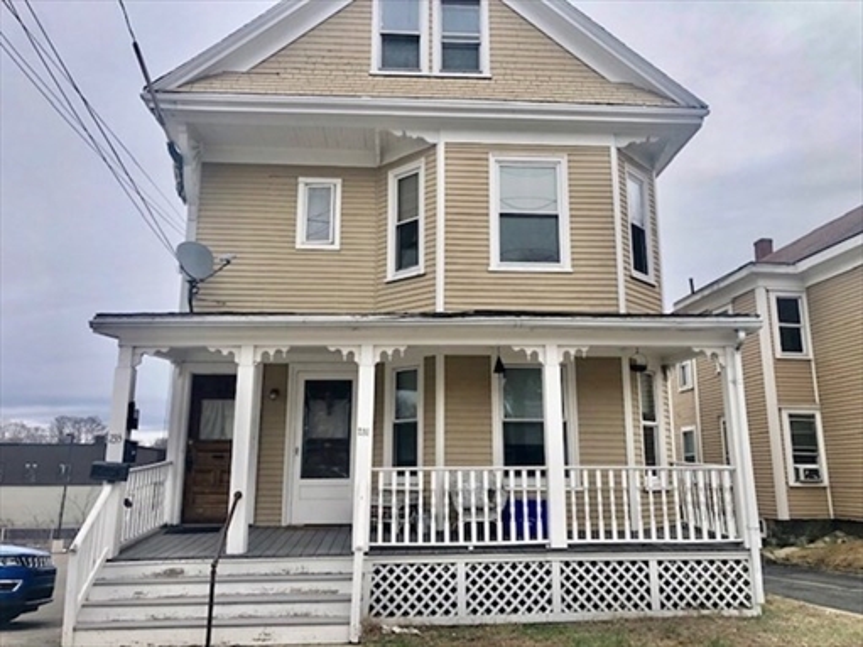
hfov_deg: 63.5
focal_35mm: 28
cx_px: 432
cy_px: 324
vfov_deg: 49.7
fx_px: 698
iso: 20
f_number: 1.8
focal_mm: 4
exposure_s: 1/1263
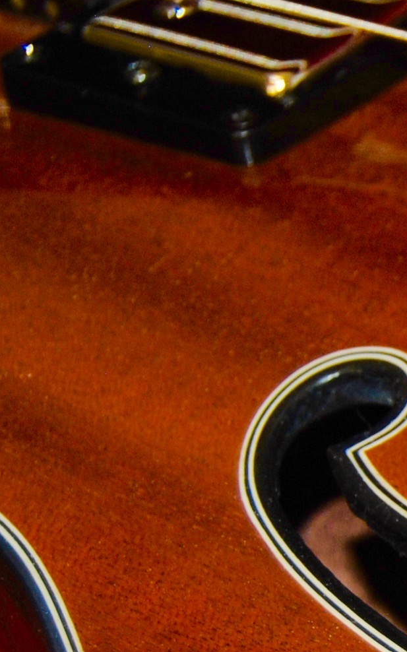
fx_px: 3623
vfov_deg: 10.2
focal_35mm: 204
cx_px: 1139
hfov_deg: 6.0
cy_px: 691
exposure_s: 1/60
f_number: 4.5
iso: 200
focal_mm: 34
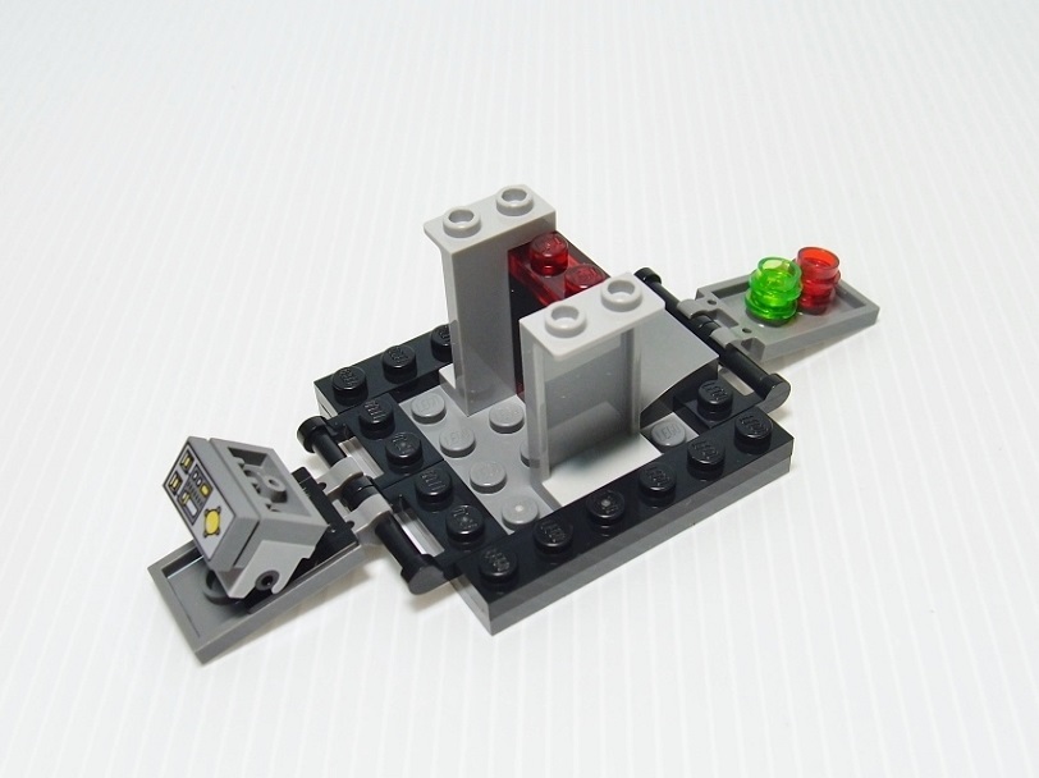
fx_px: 840
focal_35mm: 28
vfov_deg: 49.7
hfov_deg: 63.5
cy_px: 389
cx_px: 520
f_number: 2.8
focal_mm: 6
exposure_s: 1/25
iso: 125
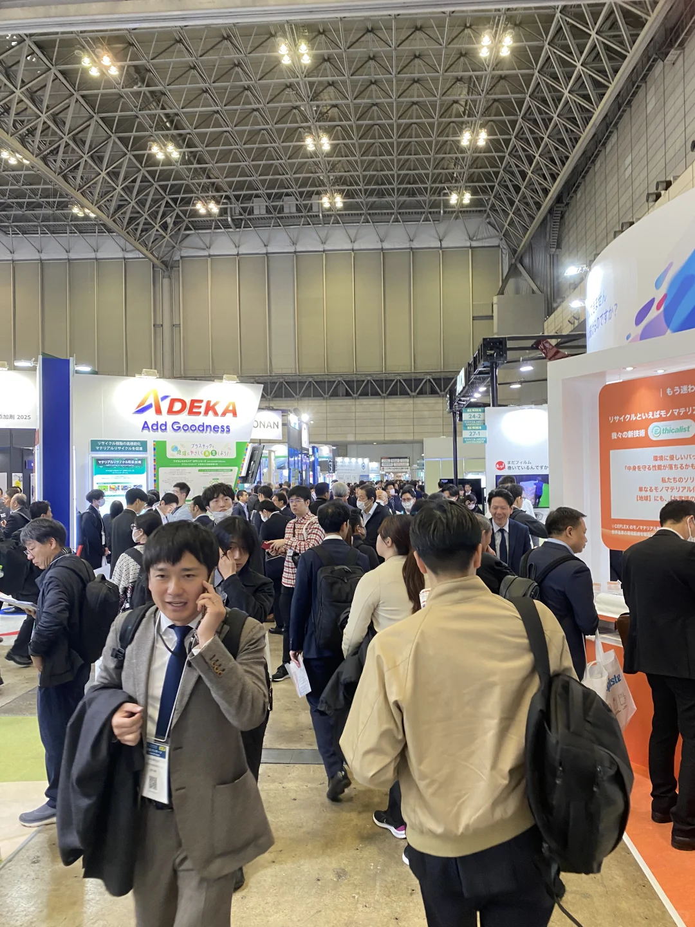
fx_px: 696
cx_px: 348
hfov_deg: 53.1
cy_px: 464
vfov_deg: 67.3
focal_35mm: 26
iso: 100
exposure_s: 1/50
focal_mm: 4.25
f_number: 1.8
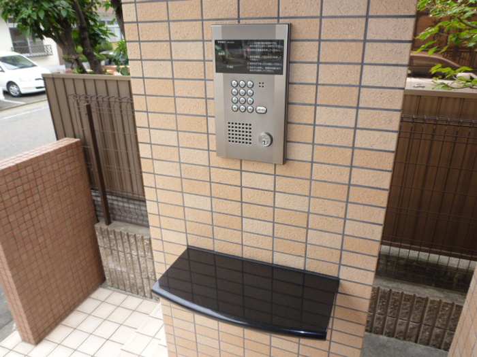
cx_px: 238
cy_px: 178
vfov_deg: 54.9
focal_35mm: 25
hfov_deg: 69.4
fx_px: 344
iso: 100
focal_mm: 4.5
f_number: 2.8
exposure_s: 1/100
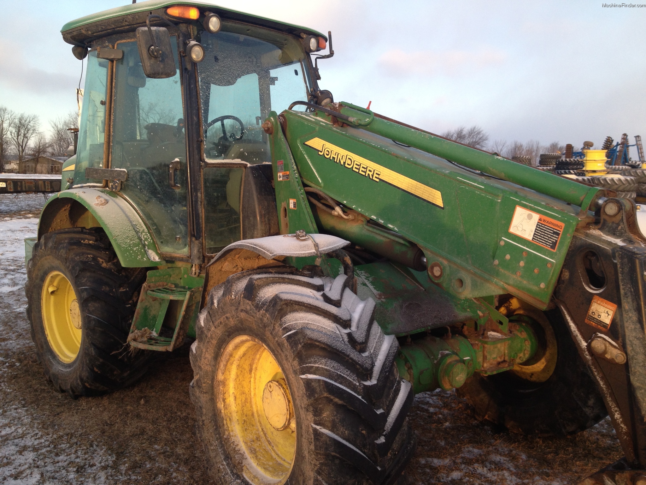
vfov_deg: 40.7
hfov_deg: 52.6
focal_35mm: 35
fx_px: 653
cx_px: 323
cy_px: 242
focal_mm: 4.28
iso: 50
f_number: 2.4
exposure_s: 1/231
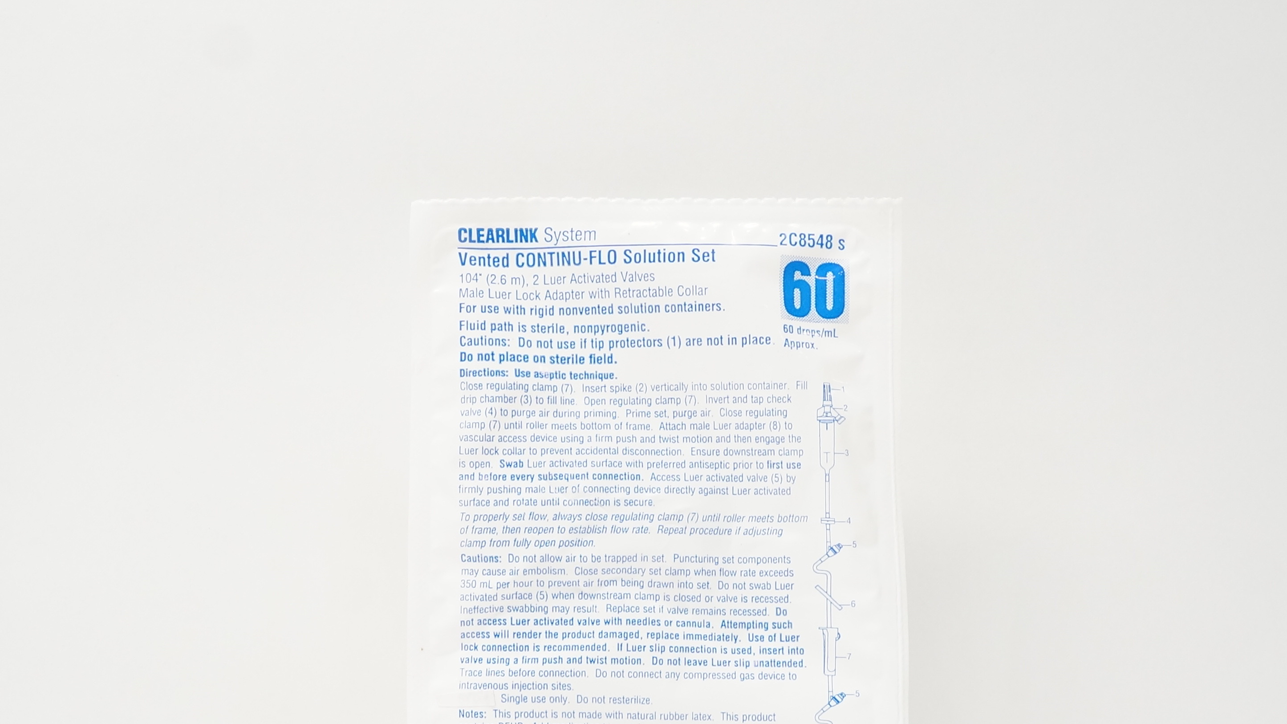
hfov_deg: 42.9
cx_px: 631
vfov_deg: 24.1
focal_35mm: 48
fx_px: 1638
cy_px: 667
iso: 800
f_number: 7.1
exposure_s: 1/40
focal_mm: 18
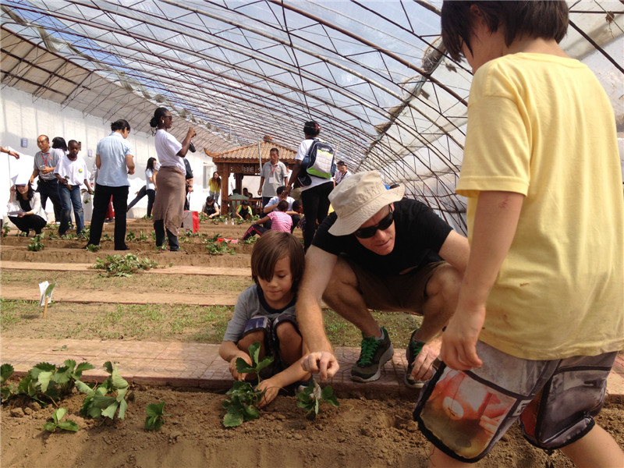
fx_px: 631
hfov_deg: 52.6
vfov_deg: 40.7
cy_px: 234
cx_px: 312
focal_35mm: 35
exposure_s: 1/1284
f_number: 2.4
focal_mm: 4.28
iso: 64
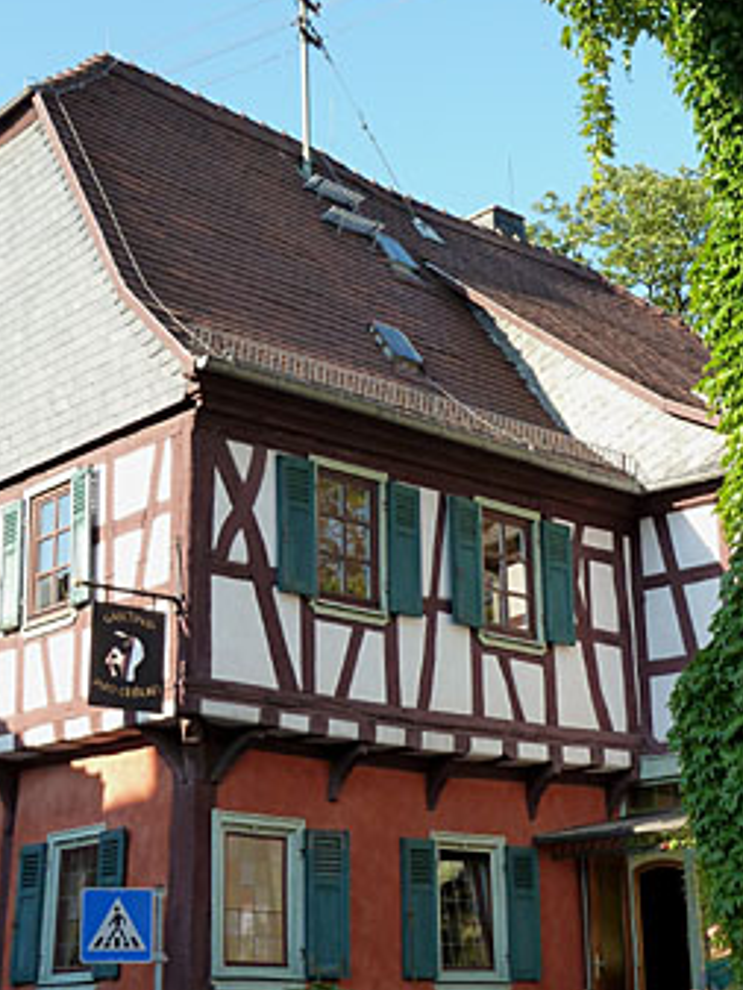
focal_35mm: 57
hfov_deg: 25.7
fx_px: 1630
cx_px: 332
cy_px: 532
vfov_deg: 33.8
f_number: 4
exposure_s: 1/160
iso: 125
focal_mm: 5.3
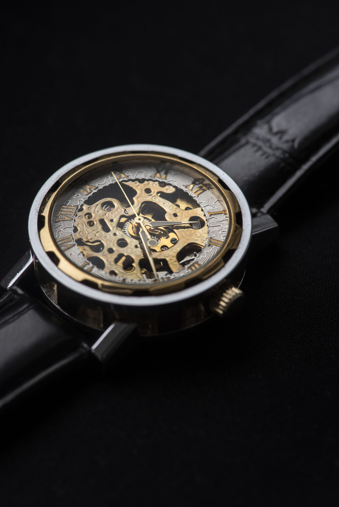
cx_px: 170
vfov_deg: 19.4
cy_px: 254
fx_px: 1482
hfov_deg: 13.1
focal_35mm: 105
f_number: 10
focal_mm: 105
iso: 320
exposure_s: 1/50
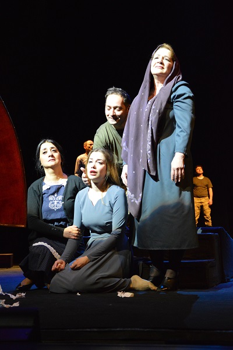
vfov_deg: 31.9
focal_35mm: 63
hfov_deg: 21.5
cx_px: 116
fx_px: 612
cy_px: 175
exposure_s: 1/20
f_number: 4.8
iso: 3200
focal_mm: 42
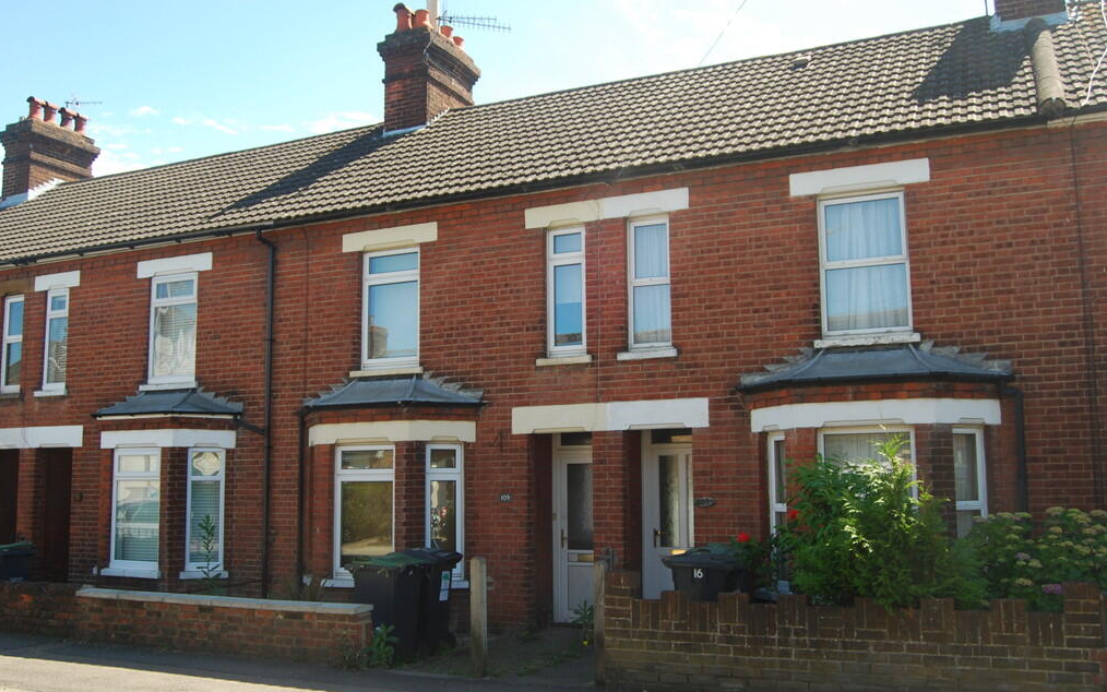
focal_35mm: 34
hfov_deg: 56.7
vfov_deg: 37.3
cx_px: 552
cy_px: 357
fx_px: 1026
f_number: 5.6
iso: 100
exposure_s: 1/125
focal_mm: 22
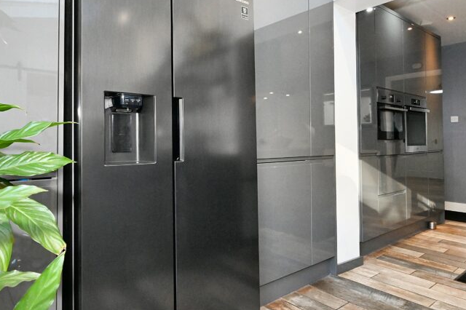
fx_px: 310
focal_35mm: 24
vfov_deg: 52.9
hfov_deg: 73.2
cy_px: 134
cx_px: 194
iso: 6400
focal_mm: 15
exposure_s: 1/80
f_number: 10
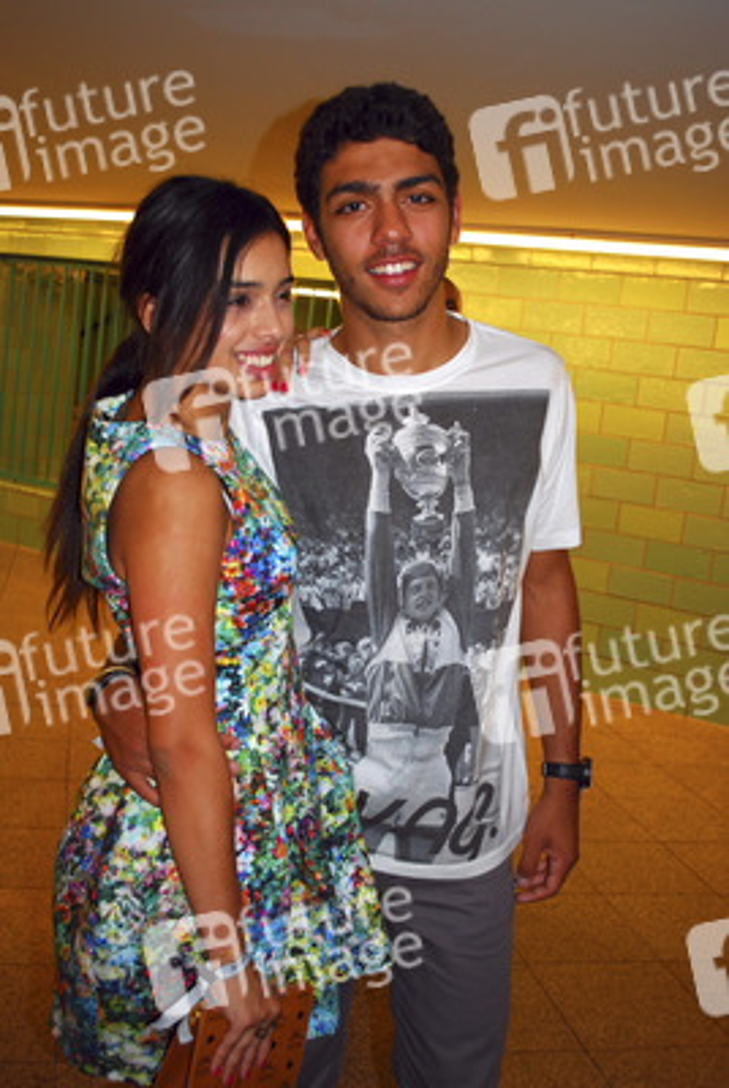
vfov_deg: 49.5
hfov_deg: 34.3
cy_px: 544
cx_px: 364
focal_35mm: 39
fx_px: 1180
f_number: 4.2
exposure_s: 1/80
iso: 400
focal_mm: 26
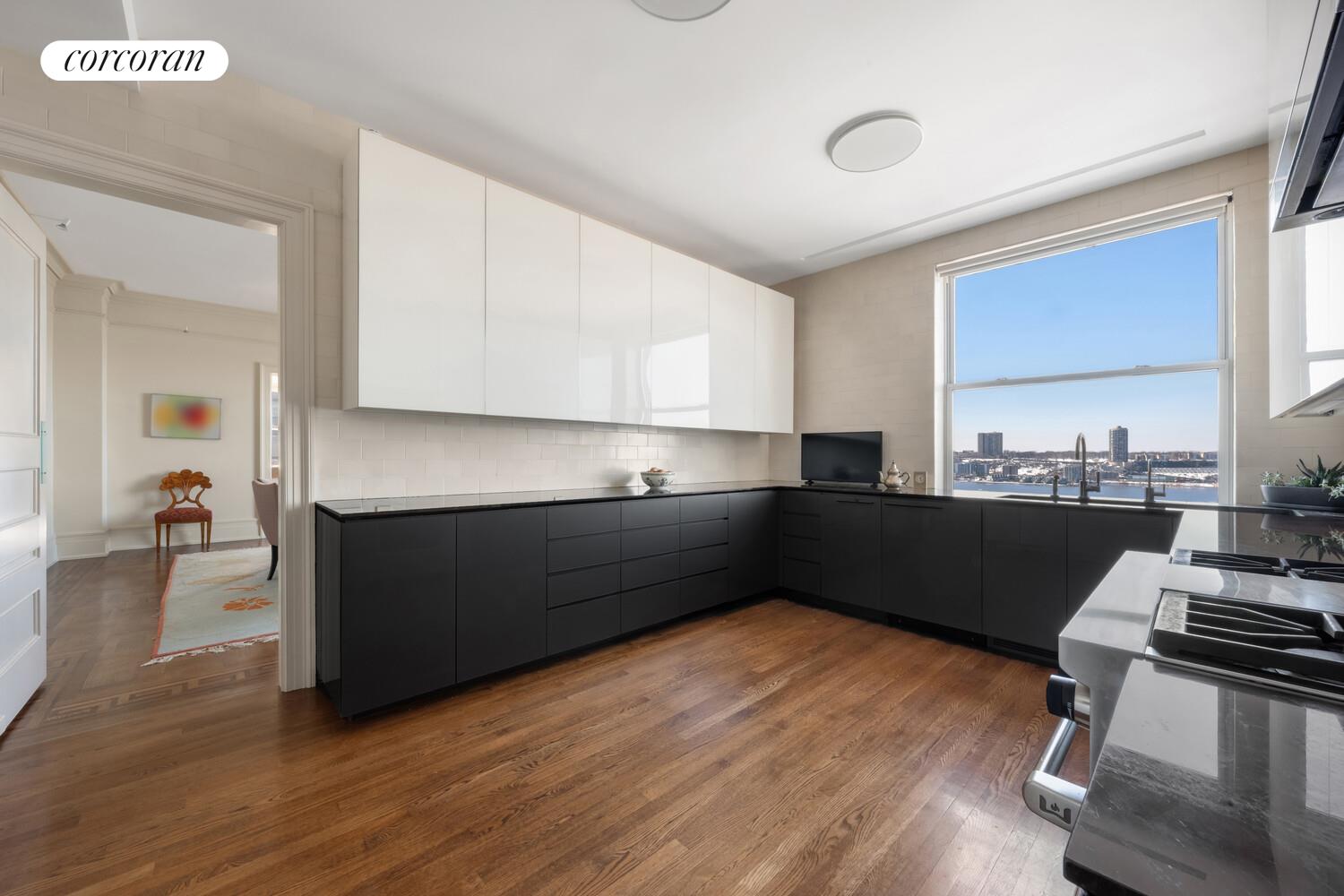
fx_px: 485
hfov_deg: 108.3
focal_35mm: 13
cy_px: 448
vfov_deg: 85.4
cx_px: 672
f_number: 22
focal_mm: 13
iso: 500
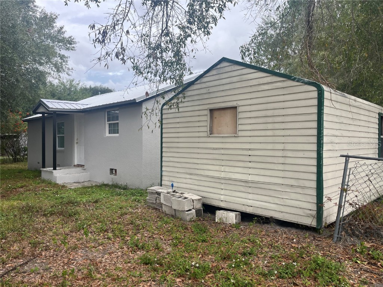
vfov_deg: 53.1
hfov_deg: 67.3
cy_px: 144
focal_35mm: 26
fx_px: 288
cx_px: 192
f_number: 1.6
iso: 50
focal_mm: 5.1
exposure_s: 1/1075
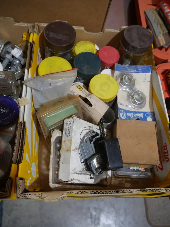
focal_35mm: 28
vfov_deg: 63.4
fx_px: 183
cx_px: 85
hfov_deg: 49.8
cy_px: 114
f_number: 3.5
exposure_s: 1/80
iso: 200
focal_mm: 14
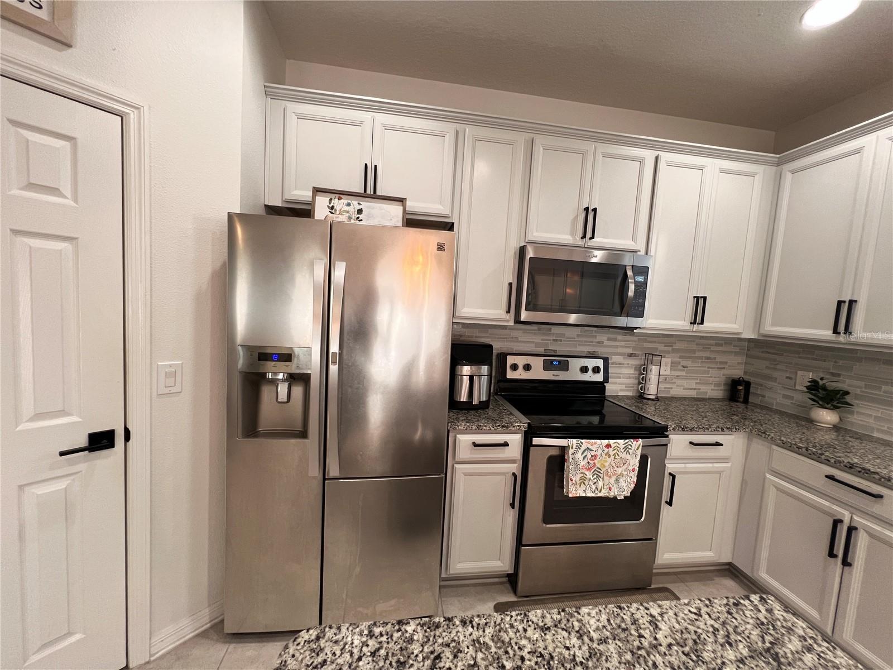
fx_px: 335
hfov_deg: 106.2
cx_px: 446
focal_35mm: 13
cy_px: 335
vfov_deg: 89.9
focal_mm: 1.57
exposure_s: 1/60
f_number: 1.8
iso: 200
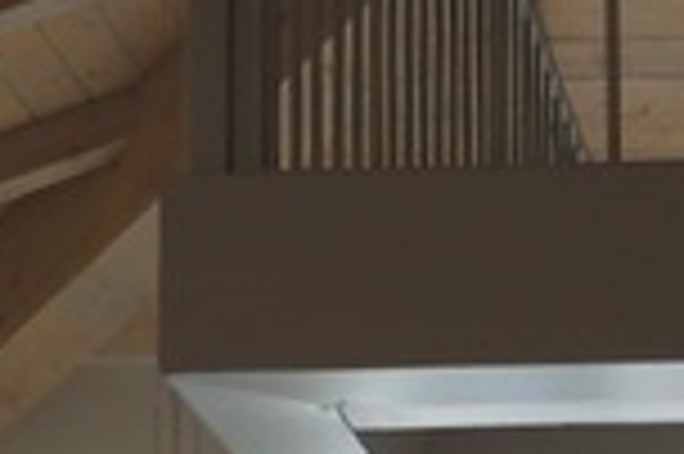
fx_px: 3378
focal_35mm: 178
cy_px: 1056
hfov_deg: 11.3
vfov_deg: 7.3
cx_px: 880
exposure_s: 1/100
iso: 100
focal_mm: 20
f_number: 3.5
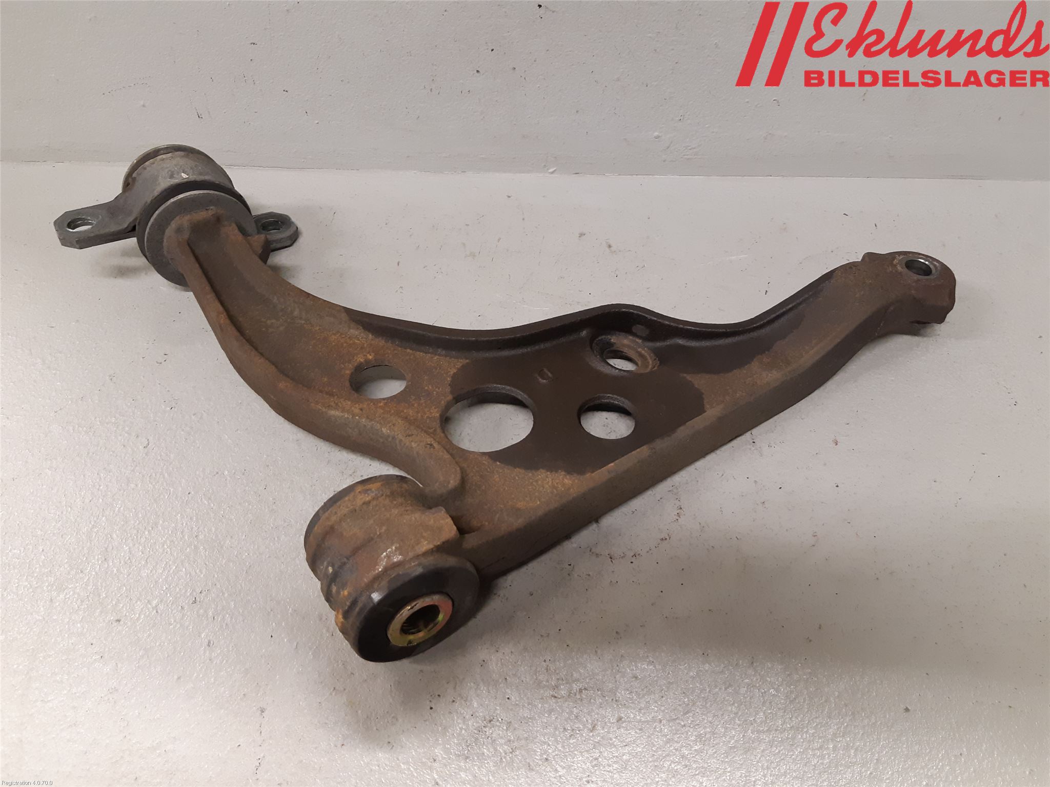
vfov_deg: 53.1
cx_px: 525
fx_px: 789
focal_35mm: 26
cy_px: 394
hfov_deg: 67.3
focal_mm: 3.93
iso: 200
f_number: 1.7
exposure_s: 1/50
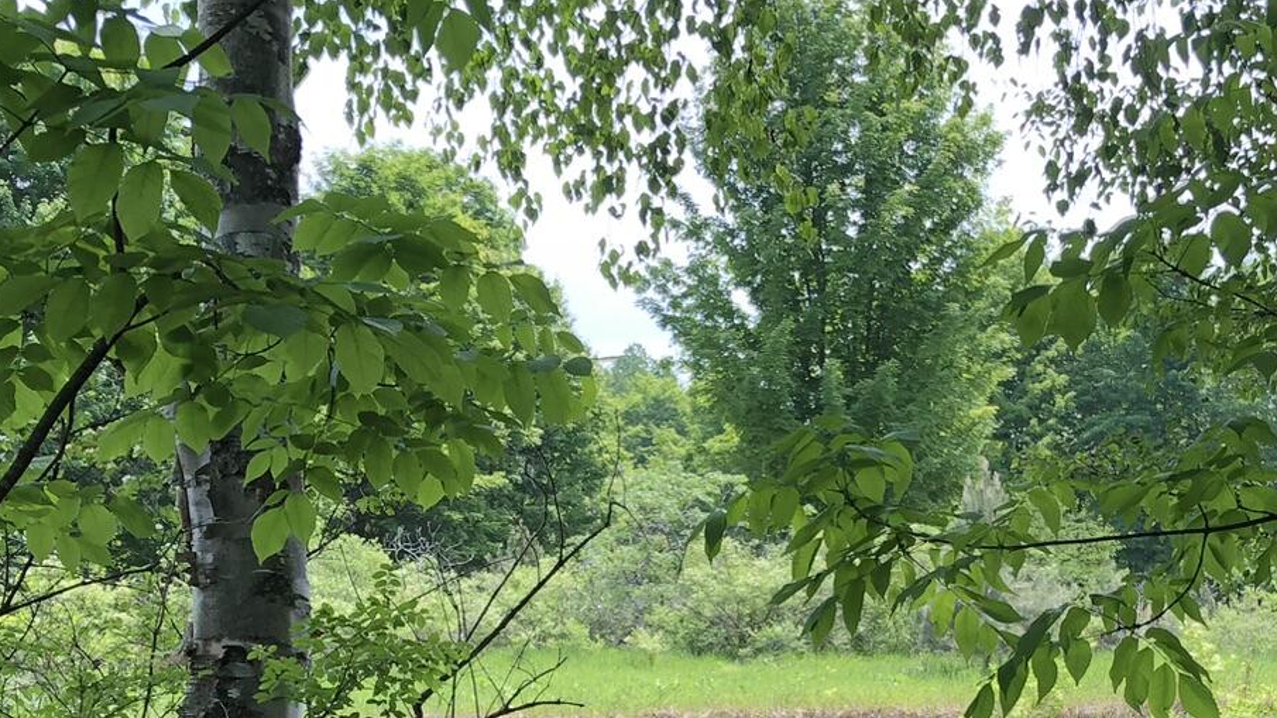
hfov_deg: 30.2
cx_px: 919
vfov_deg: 16.6
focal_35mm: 69
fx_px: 2336
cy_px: 899
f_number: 1.8
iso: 20
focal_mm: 3.99
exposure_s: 1/292
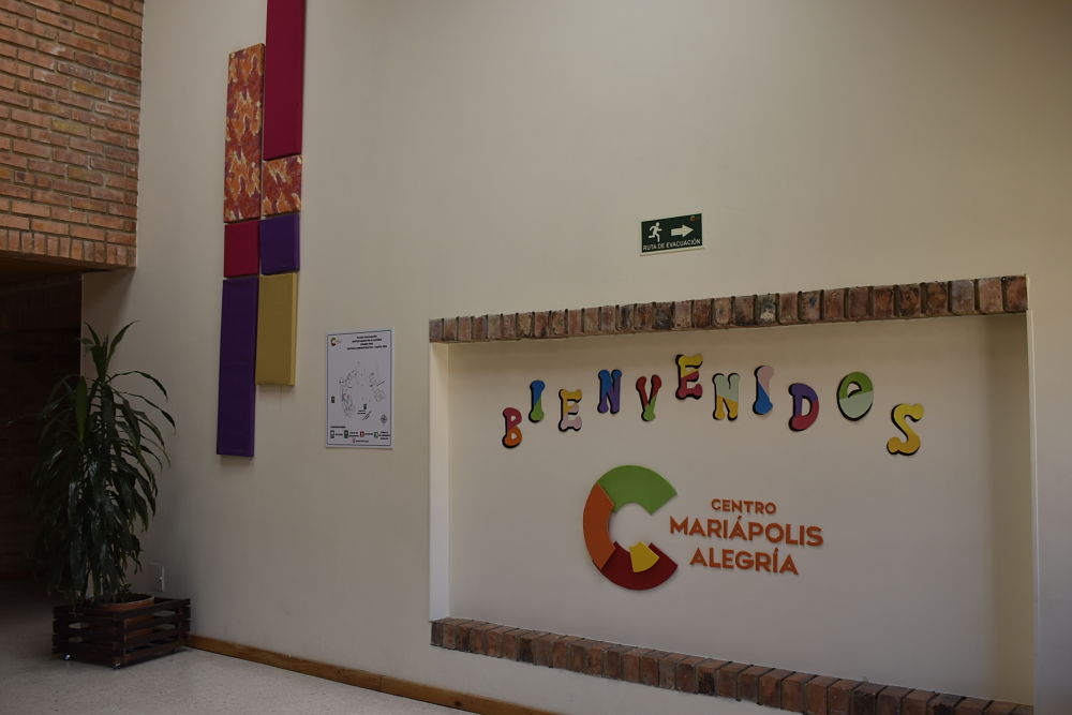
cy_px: 358
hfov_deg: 55.1
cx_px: 536
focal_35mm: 34
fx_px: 1027
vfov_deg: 38.4
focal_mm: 23
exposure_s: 1/160
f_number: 6.3
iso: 400
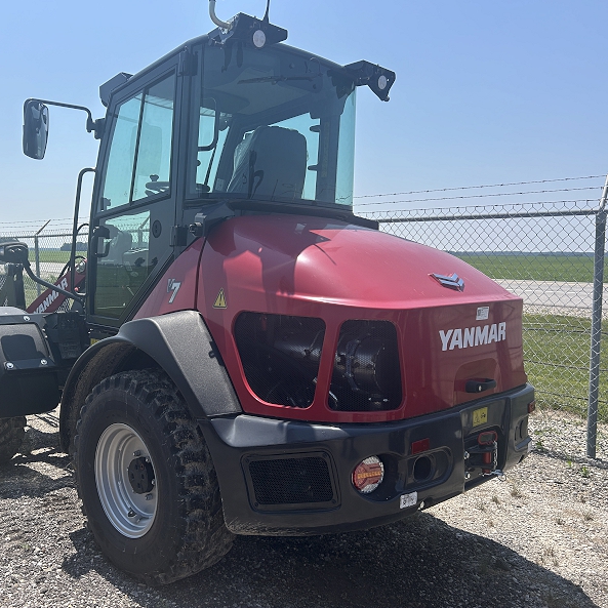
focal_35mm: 31
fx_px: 616
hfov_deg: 51.9
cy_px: 301
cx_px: 220
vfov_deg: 52.5
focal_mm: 5.7
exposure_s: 1/4274
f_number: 1.5
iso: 50
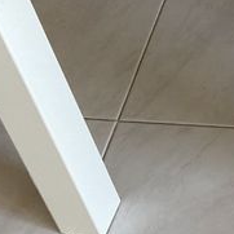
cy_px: 18
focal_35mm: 137
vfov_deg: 12.6
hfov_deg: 12.1
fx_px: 1048
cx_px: 361
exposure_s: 1/60
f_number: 1.8
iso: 100
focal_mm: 3.99
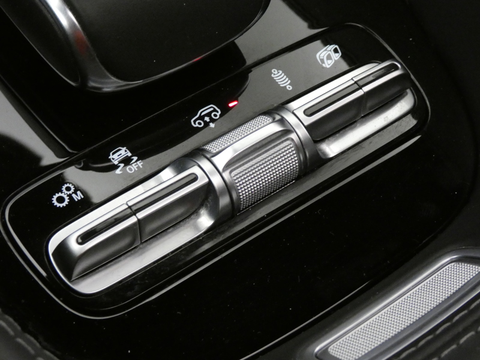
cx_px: 240
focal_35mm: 72
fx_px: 998
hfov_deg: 27.0
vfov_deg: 20.4
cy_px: 180
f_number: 4.3
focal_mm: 12.9
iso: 1600
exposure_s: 1/15
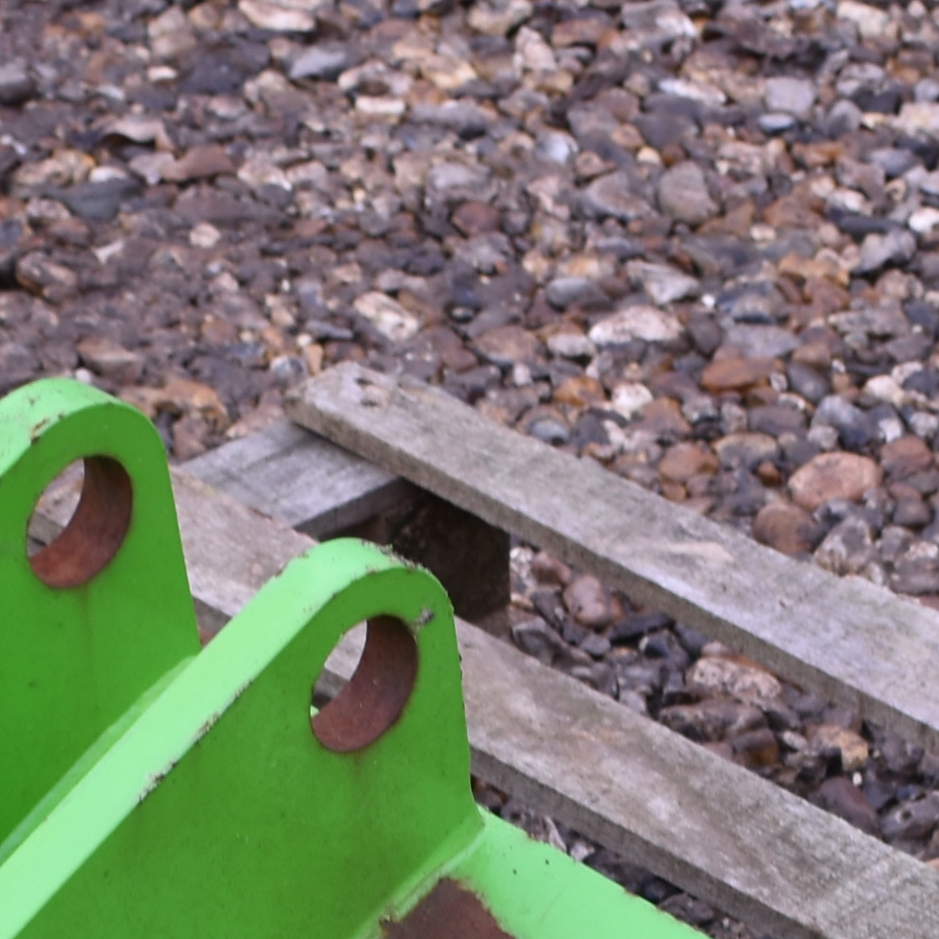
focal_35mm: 159
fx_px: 4865
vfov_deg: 10.6
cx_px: 618
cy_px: 1463
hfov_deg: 11.0
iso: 100
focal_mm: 21
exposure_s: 1/25
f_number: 3.8
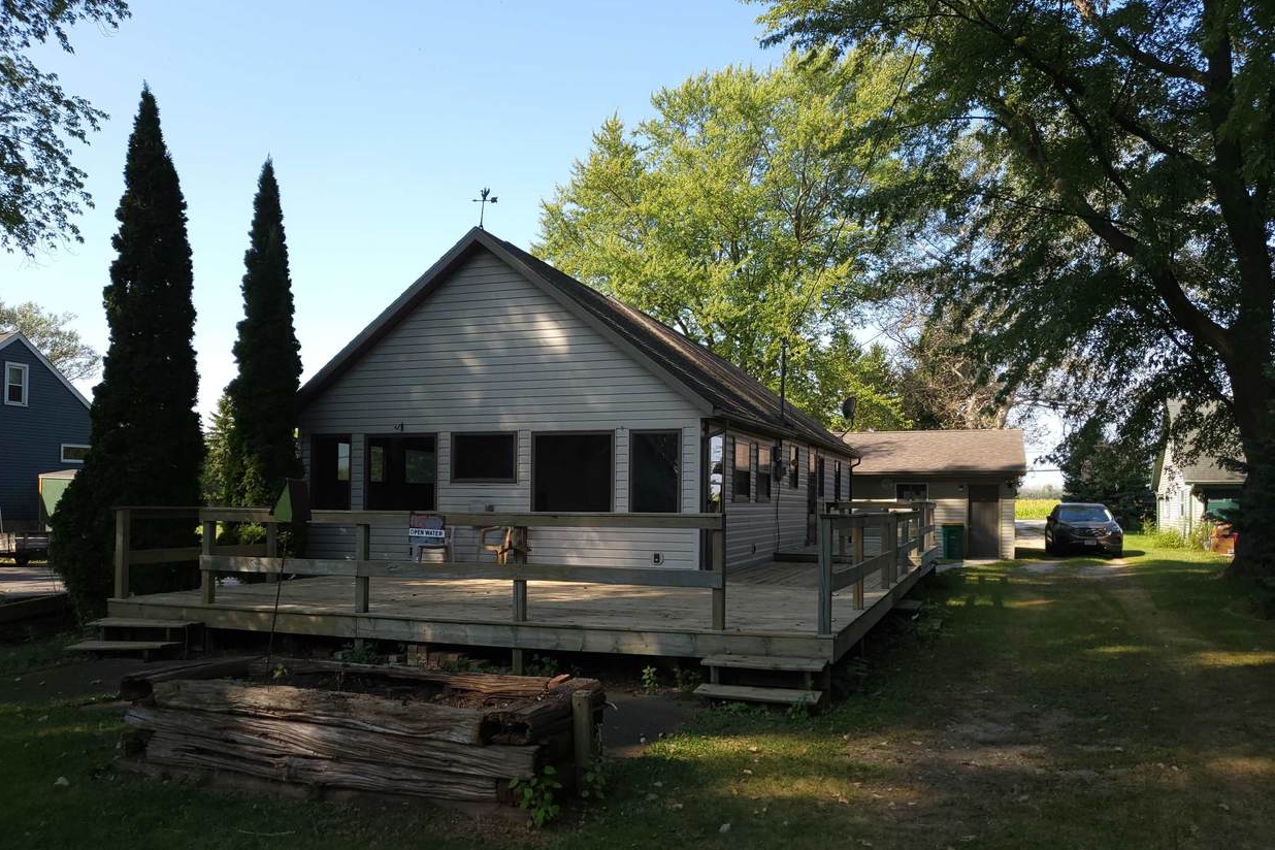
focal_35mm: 28
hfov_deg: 65.5
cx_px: 616
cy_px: 478
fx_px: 992
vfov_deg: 46.3
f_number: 1.8
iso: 50
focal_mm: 4.25
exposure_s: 1/792
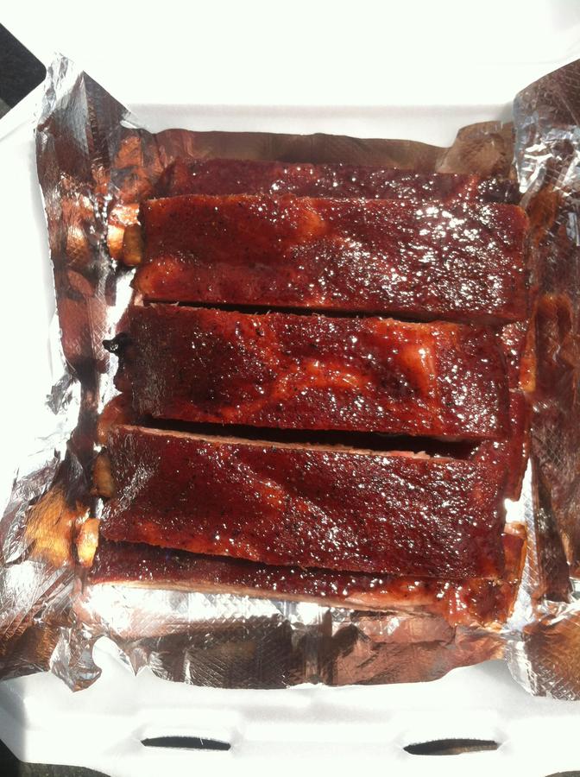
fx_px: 784
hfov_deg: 40.6
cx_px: 290
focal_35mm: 35
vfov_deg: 52.7
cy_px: 388
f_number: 2.8
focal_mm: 3.85
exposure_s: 1/1579
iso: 80
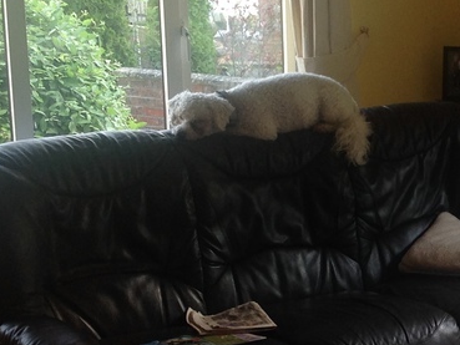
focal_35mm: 97
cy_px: 202
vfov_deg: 15.2
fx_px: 1289
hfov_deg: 19.1
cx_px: 550
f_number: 2.4
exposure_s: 1/60
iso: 64
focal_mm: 4.28
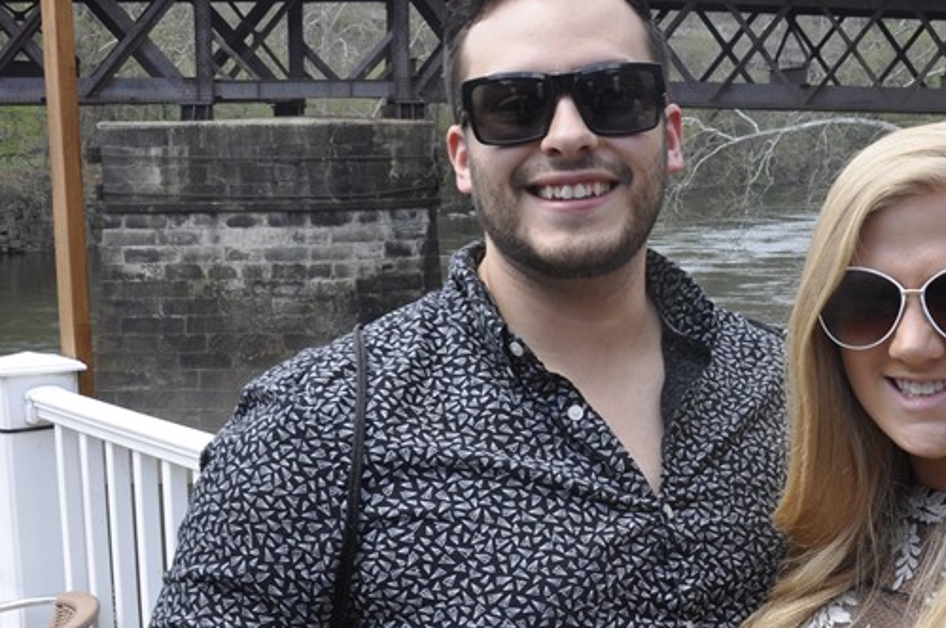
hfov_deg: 30.0
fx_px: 1732
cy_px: 358
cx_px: 723
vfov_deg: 20.5
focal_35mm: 66
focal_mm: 22
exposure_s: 1/160
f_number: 13
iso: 400
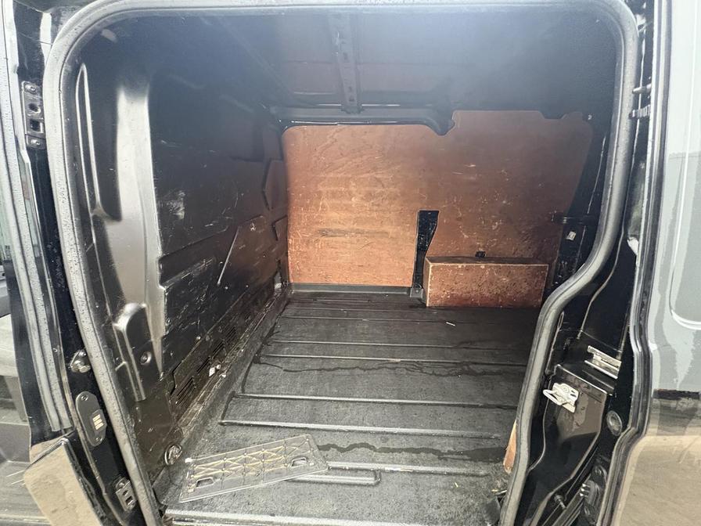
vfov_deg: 85.7
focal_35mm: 14
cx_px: 350
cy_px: 263
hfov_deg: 102.1
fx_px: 284
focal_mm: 2.22
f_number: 2.2
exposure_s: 1/60
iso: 800
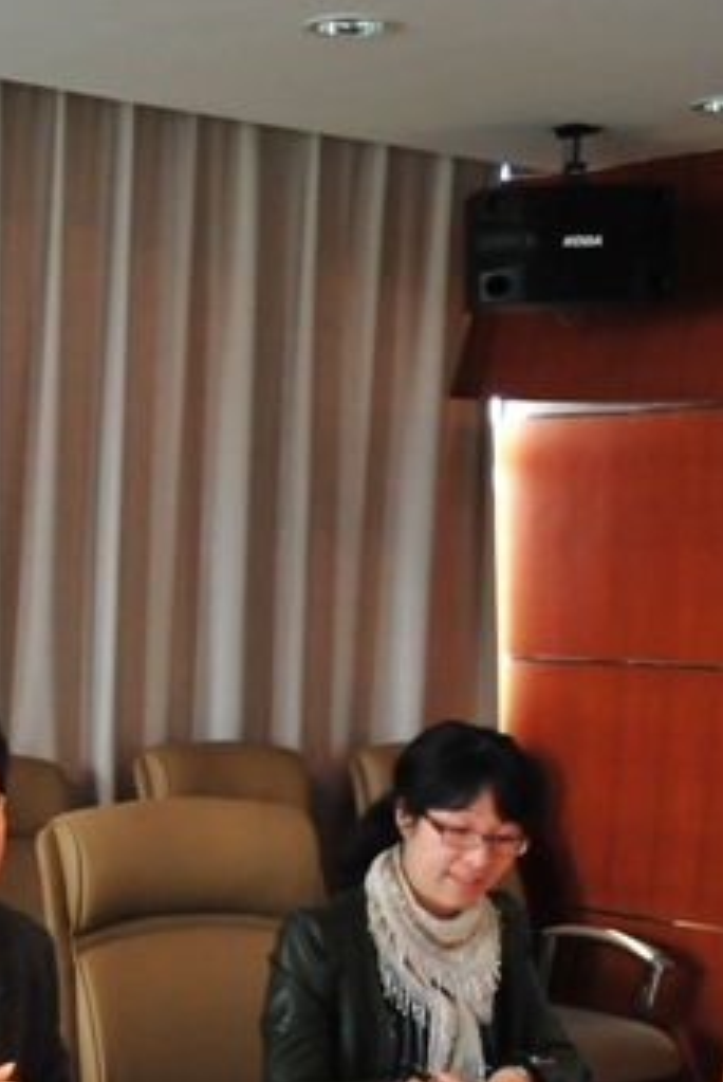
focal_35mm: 89
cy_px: 714
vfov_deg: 22.8
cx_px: -82
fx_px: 2675
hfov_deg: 15.0
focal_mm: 38
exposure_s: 1/250
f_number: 4.2
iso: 2800
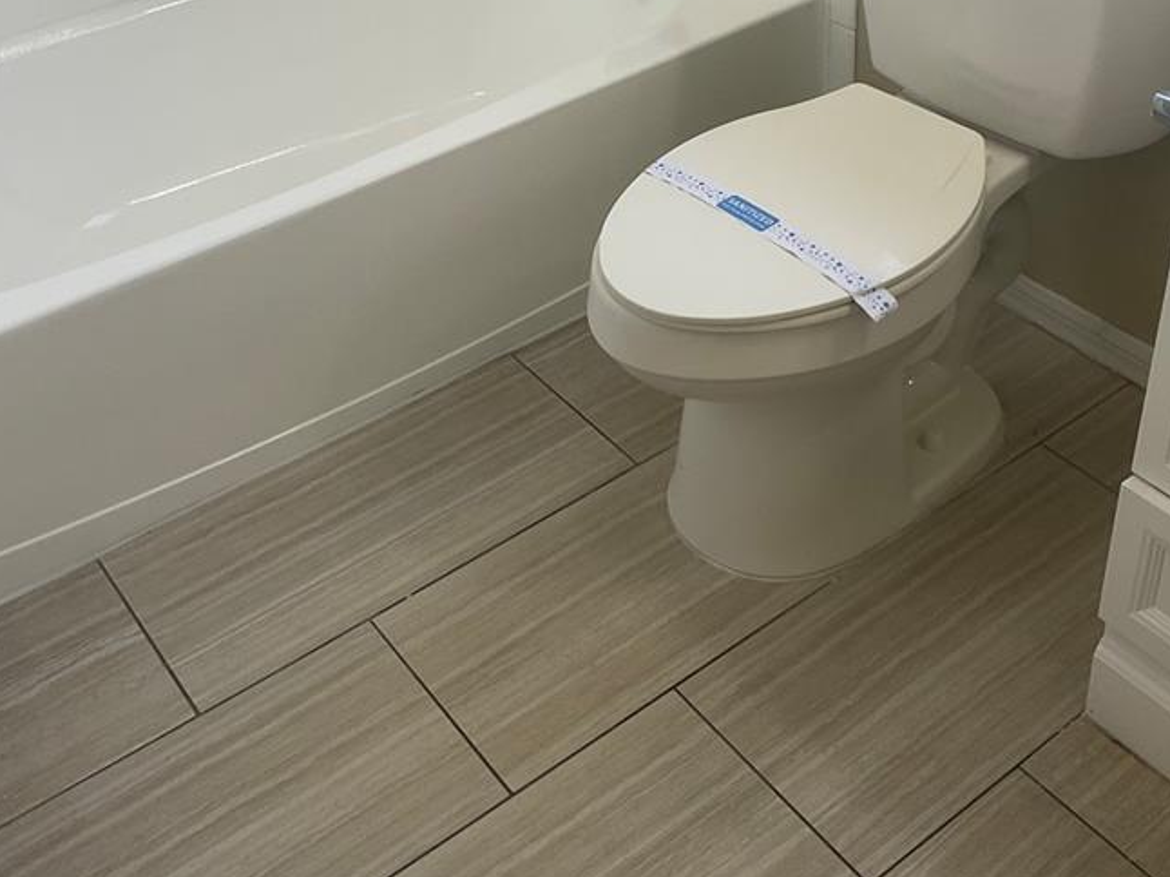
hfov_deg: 41.2
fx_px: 1554
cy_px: 232
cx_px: 656
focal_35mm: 46
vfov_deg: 31.0
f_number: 1.8
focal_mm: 3
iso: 32
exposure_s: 1/120
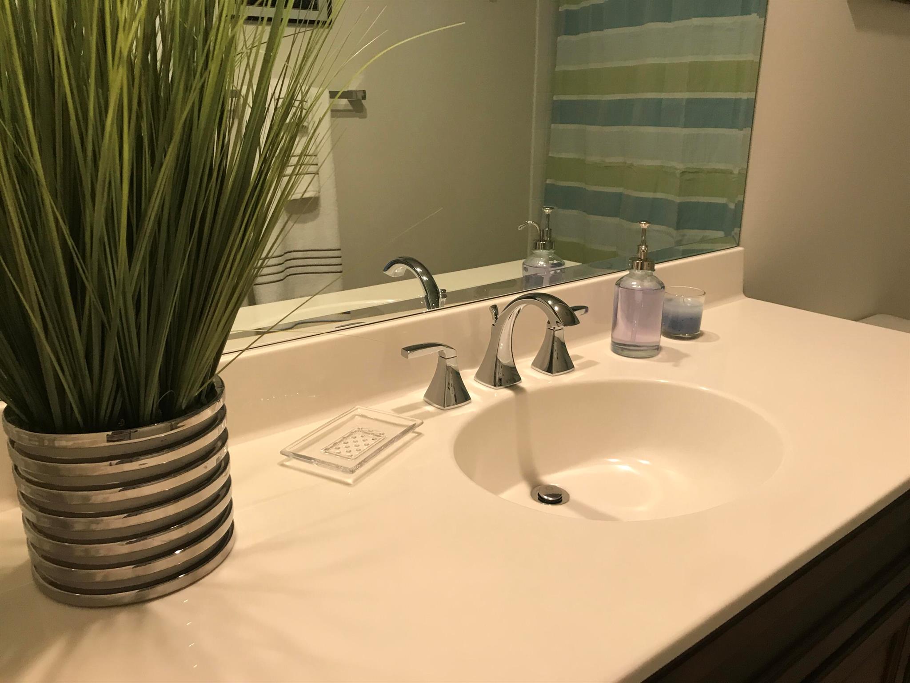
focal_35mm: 28
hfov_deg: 63.4
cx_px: 455
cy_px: 342
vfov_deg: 49.7
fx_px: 736
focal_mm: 3.99
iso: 40
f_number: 1.8
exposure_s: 1/20
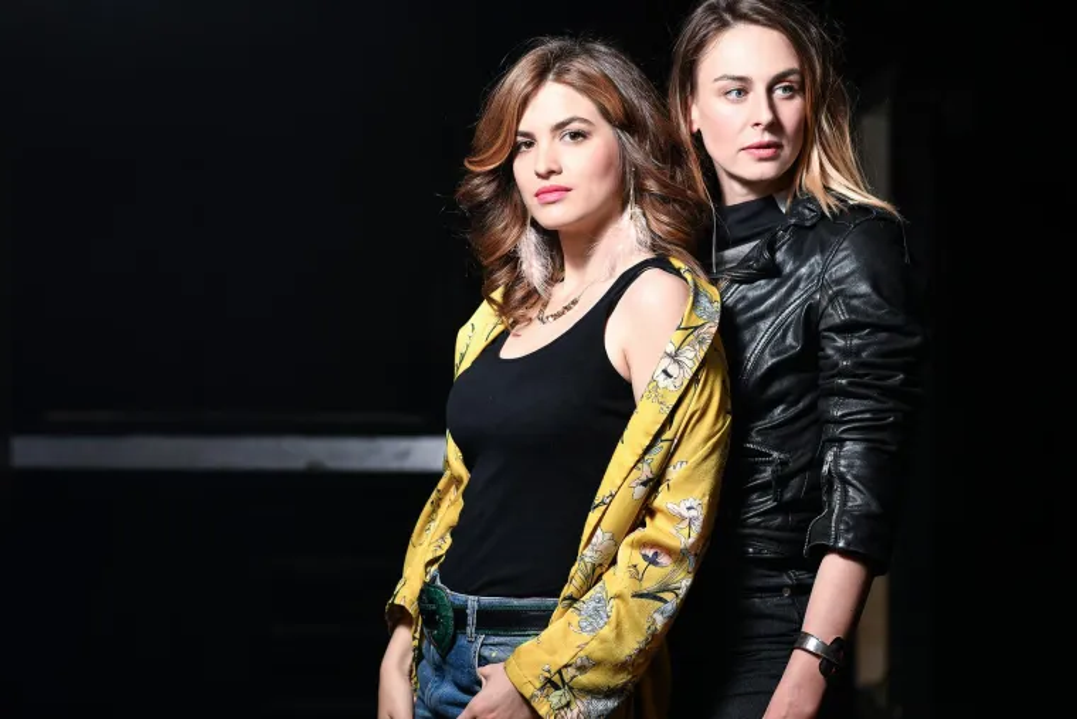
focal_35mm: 85
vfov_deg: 16.1
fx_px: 2543
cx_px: 538
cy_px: 360
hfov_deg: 23.9
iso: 160
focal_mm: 85
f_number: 4.5
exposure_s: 1/125
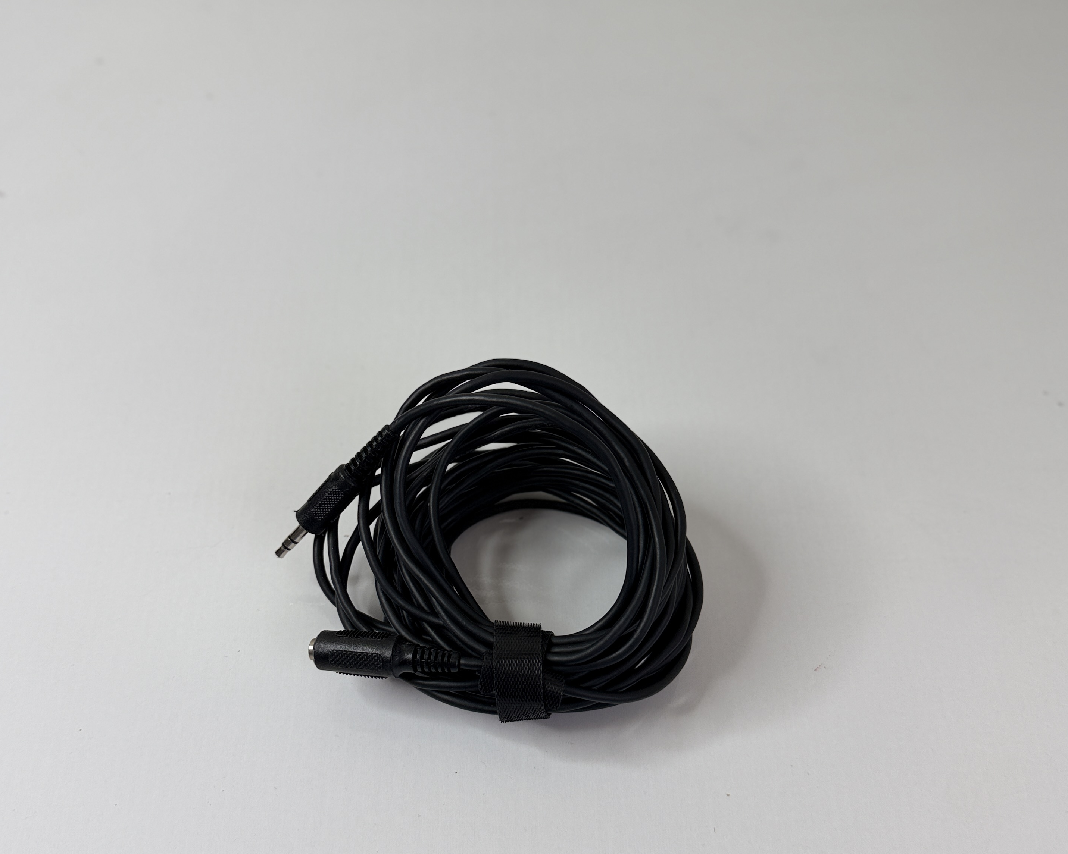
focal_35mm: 33
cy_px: 525
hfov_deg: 54.2
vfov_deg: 44.2
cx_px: 513
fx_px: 1043
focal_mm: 6.76
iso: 64
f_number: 1.78
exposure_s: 1/237
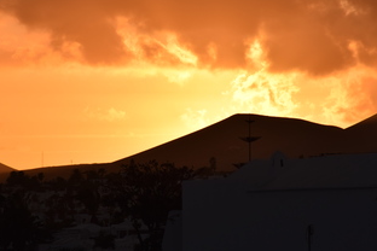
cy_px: 104
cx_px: 153
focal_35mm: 365
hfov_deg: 5.7
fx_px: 3819
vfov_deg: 3.8
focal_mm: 165
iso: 100
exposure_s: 1/400
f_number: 11
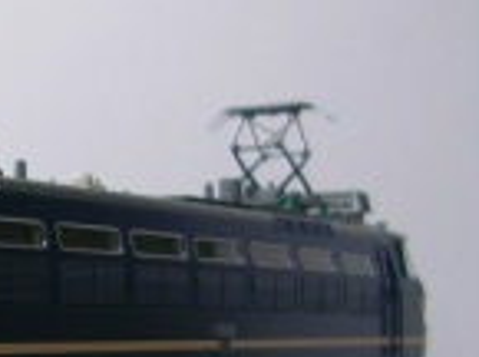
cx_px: -324
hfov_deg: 14.7
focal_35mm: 121
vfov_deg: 12.1
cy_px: 340
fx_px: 1670
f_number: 2.8
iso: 50
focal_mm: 5.8
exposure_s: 1/93
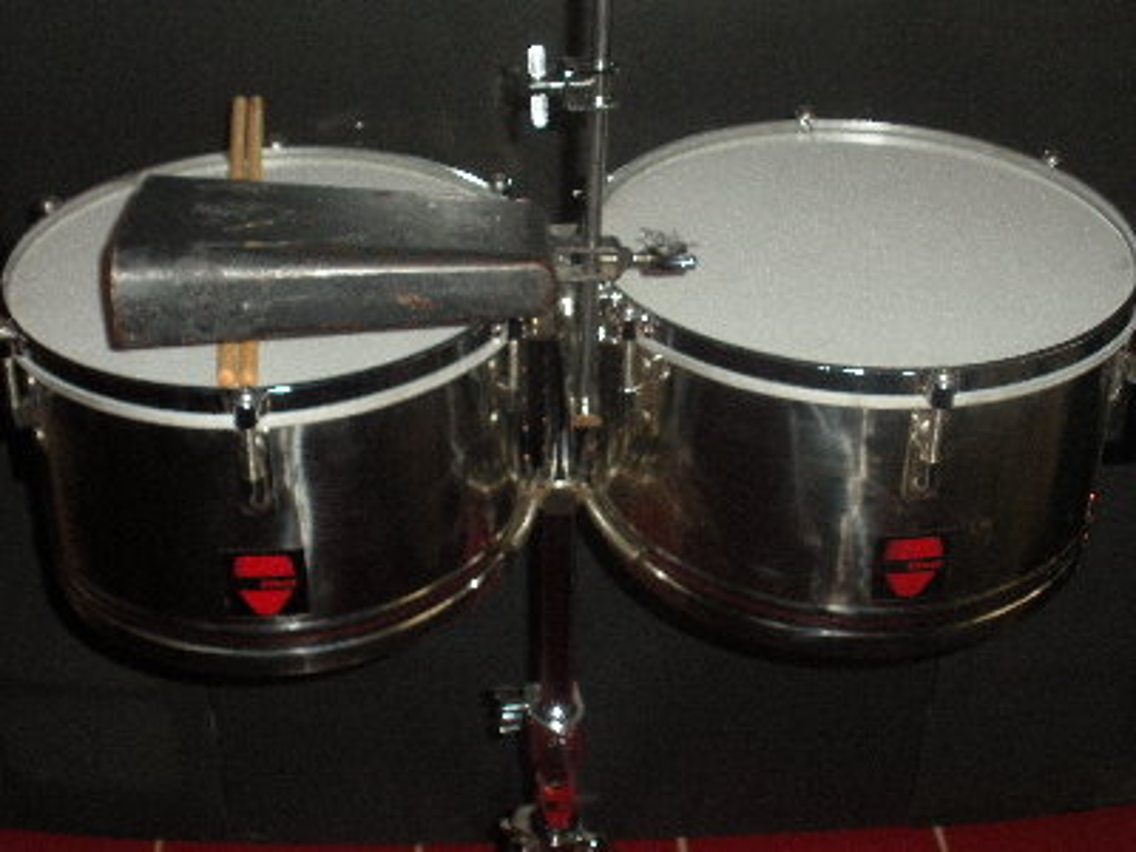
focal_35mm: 50
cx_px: 568
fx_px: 1641
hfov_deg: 38.2
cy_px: 426
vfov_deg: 29.1
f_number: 4.4
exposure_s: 1/60
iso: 400
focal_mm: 9.1
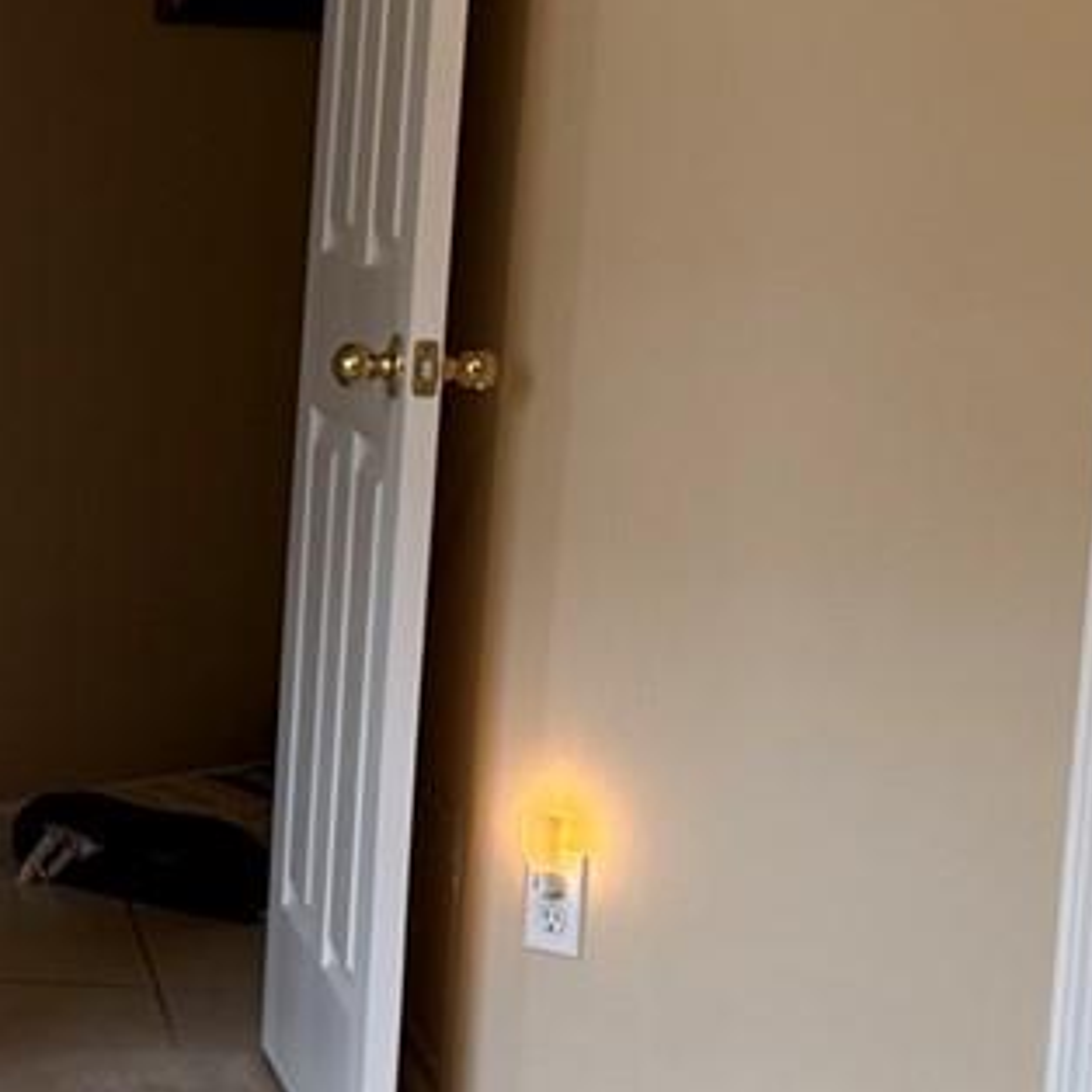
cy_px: 626
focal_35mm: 108
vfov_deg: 16.1
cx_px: -90
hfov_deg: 15.7
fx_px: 3855
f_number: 1.78
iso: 160
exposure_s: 1/120
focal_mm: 6.76
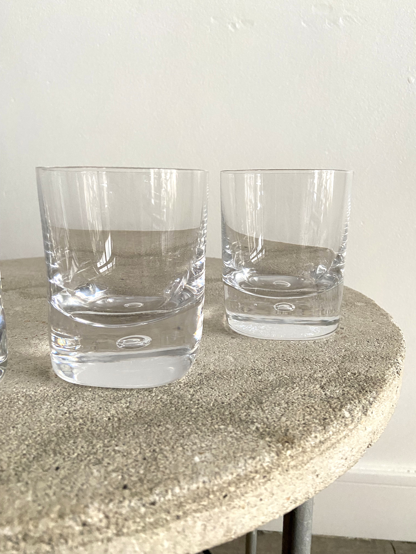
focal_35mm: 26
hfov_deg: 53.1
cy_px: 277
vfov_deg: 67.3
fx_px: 417
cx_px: 208
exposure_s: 1/30
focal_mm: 4.25
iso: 640
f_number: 1.8
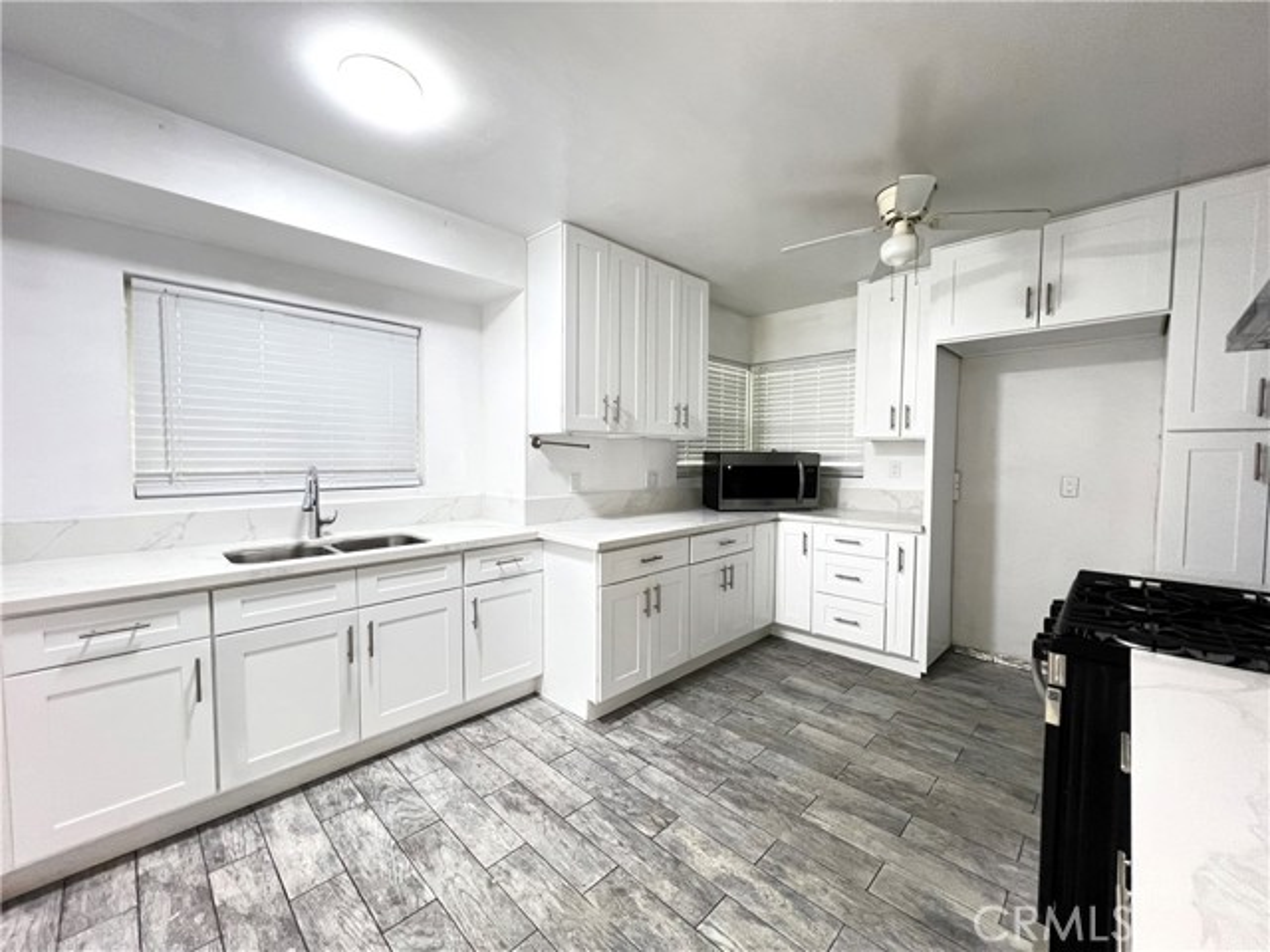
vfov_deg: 89.9
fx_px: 477
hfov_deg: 106.2
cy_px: 476
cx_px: 635
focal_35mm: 13
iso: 320
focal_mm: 1.57
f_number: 1.8
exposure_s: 1/60
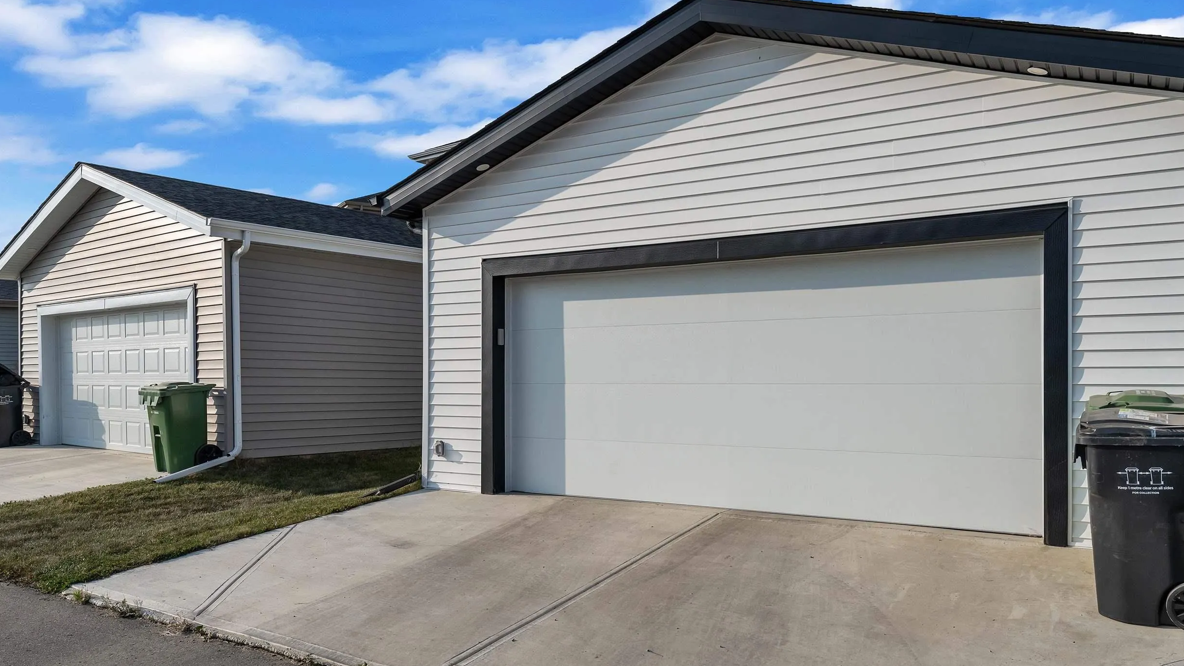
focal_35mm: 26
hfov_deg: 71.4
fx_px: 822
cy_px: 373
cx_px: 640
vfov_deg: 44.0
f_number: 5.6
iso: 400
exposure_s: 1/3200
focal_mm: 19.9
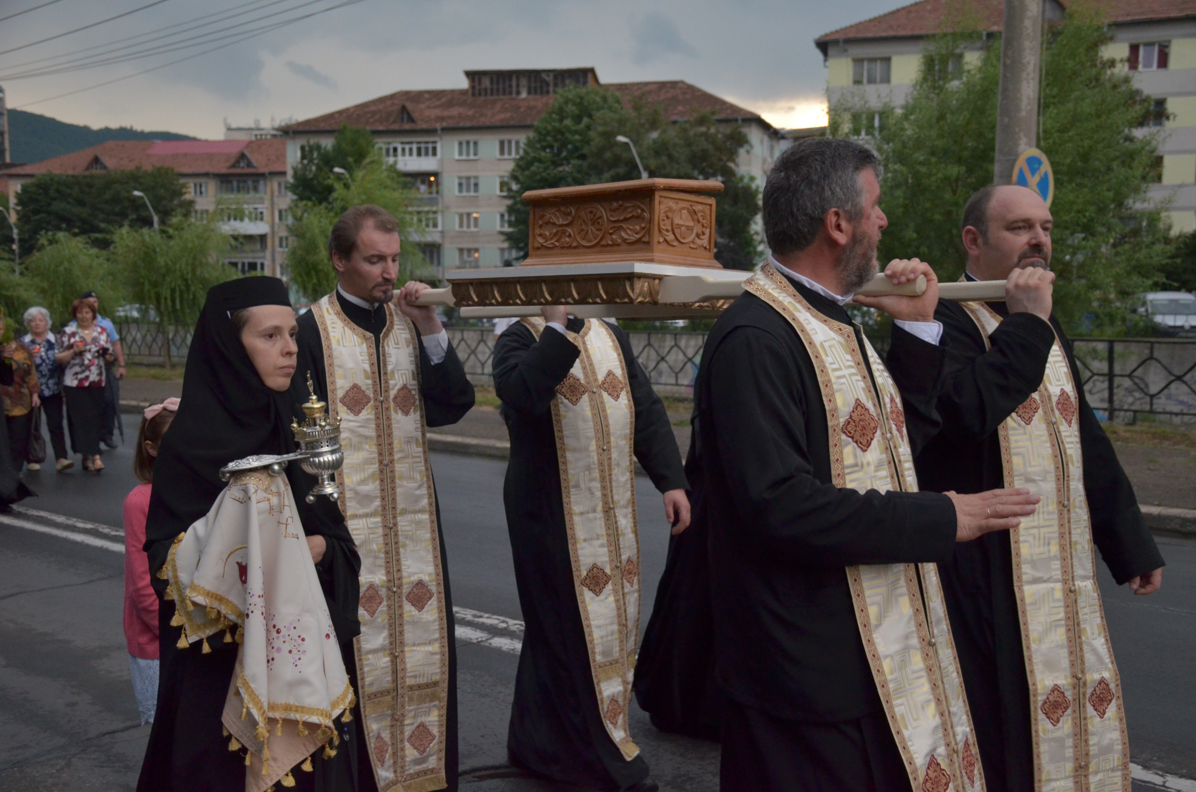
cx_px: 598
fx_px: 1343
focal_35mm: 40
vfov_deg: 32.9
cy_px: 396
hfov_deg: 48.0
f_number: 4
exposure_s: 1/160
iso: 1600
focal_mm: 27
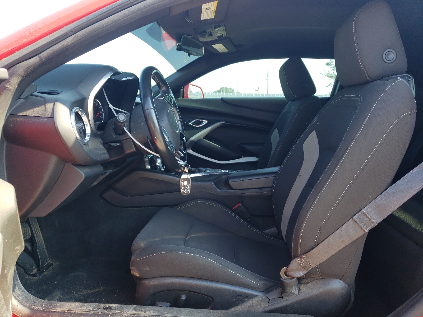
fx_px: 318
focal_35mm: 26
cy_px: 158
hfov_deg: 67.3
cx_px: 212
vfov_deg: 53.1
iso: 50
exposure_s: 1/217
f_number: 1.5
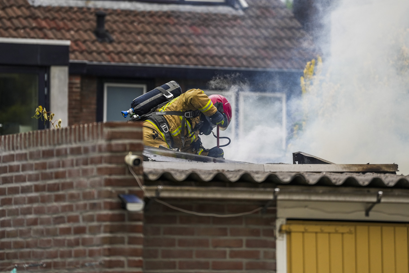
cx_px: 199
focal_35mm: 265
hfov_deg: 7.8
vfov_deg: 5.2
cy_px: 100
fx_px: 3010
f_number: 2.8
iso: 500
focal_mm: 200
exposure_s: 1/4000
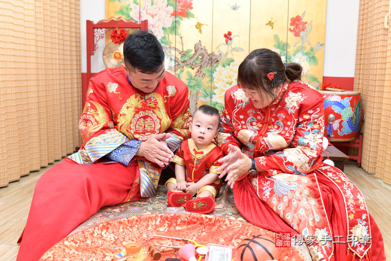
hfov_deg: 54.4
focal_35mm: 35
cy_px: 130
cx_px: 196
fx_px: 380
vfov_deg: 37.9
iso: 1000
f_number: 4.5
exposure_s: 1/200
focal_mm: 35
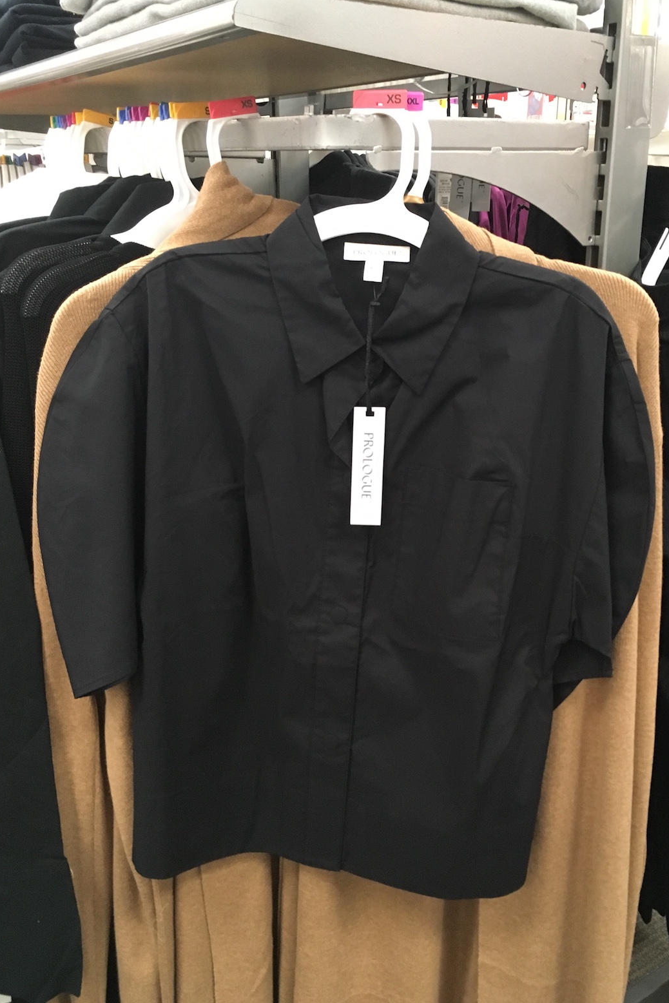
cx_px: 358
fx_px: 864
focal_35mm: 31
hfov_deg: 42.3
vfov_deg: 60.3
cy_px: 508
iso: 200
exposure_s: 1/20
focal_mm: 4.15
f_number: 2.2
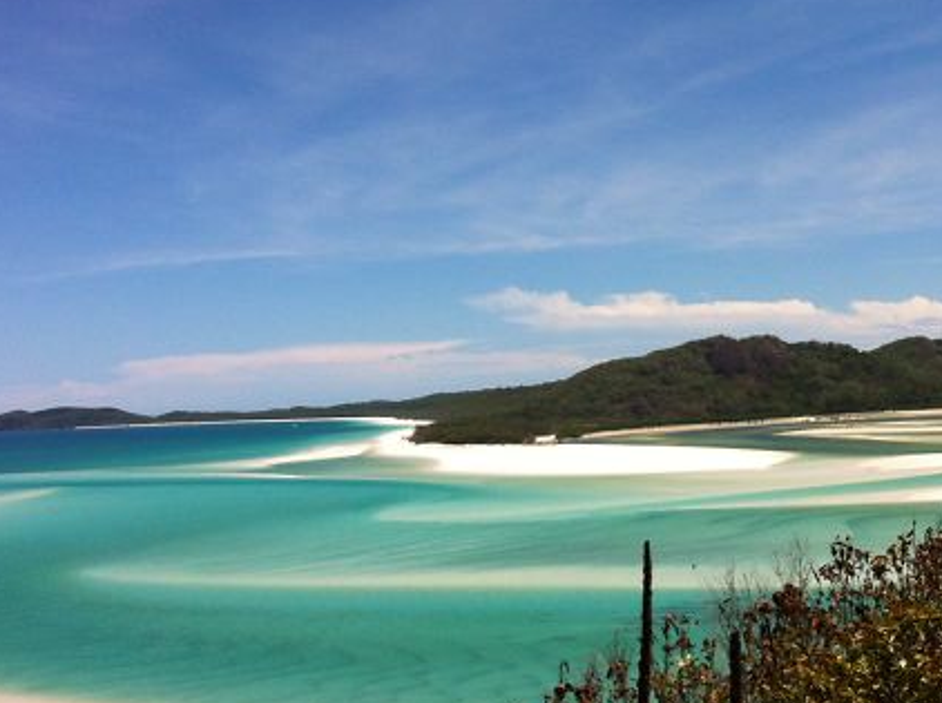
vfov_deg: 25.1
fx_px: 1576
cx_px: 554
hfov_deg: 33.2
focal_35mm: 58
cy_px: 281
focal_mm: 3.85
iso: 80
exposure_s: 1/2742
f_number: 2.8
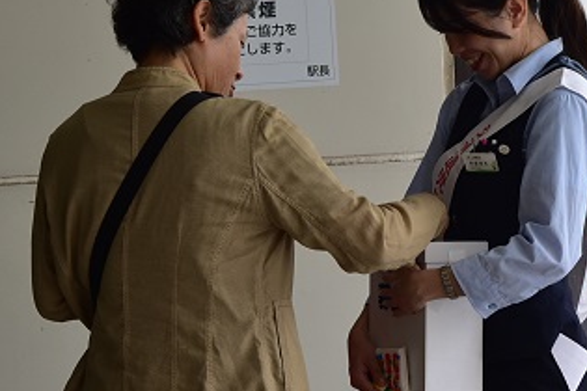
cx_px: 380
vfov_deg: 8.5
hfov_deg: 12.7
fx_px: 2625
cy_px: 171
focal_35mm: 161
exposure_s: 1/250
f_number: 8
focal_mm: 52
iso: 400
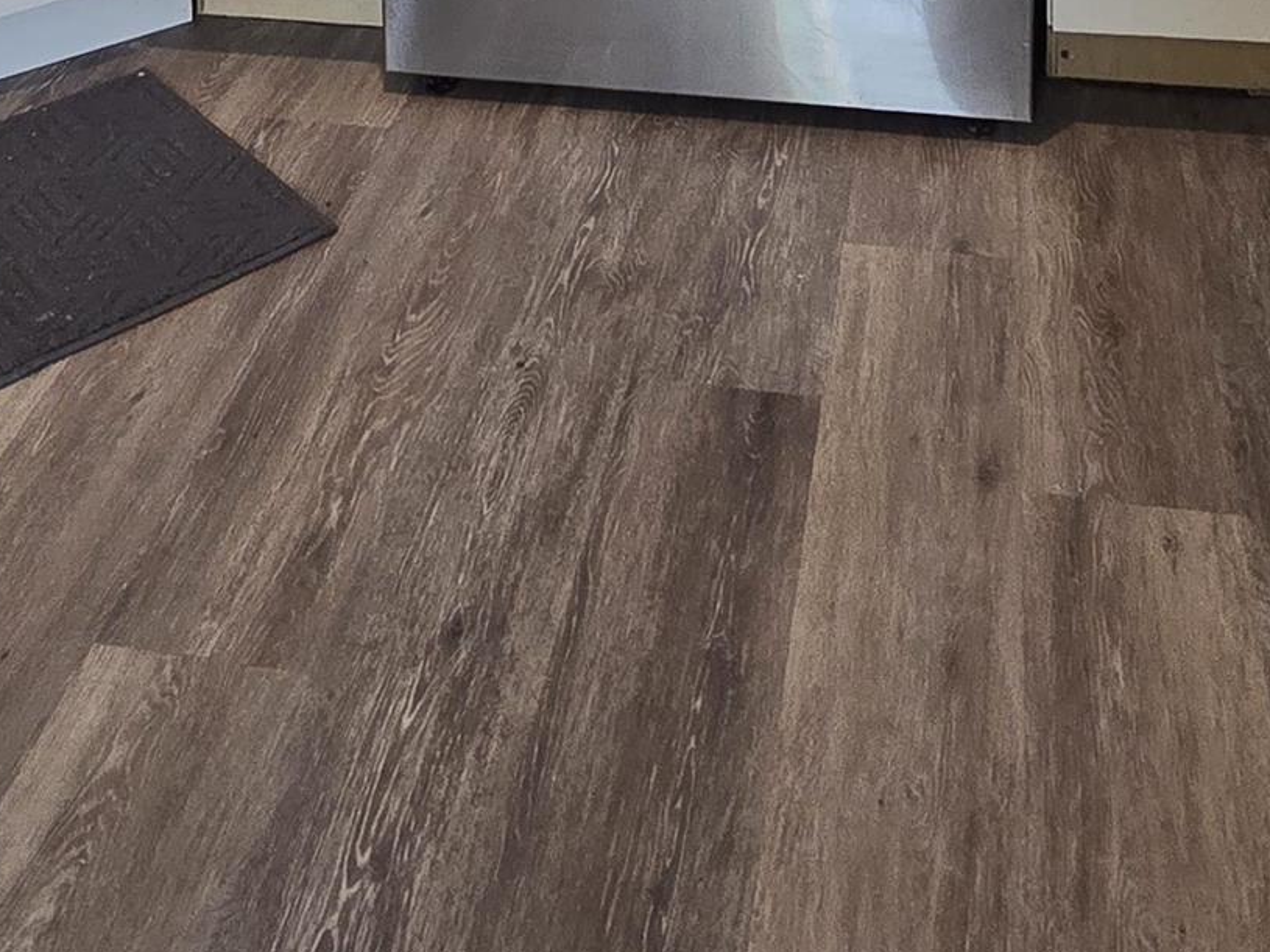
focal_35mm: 49
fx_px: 1797
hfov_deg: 38.9
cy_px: -709
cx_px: 575
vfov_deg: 21.2
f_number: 2.2
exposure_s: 1/60
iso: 160
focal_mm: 2.2
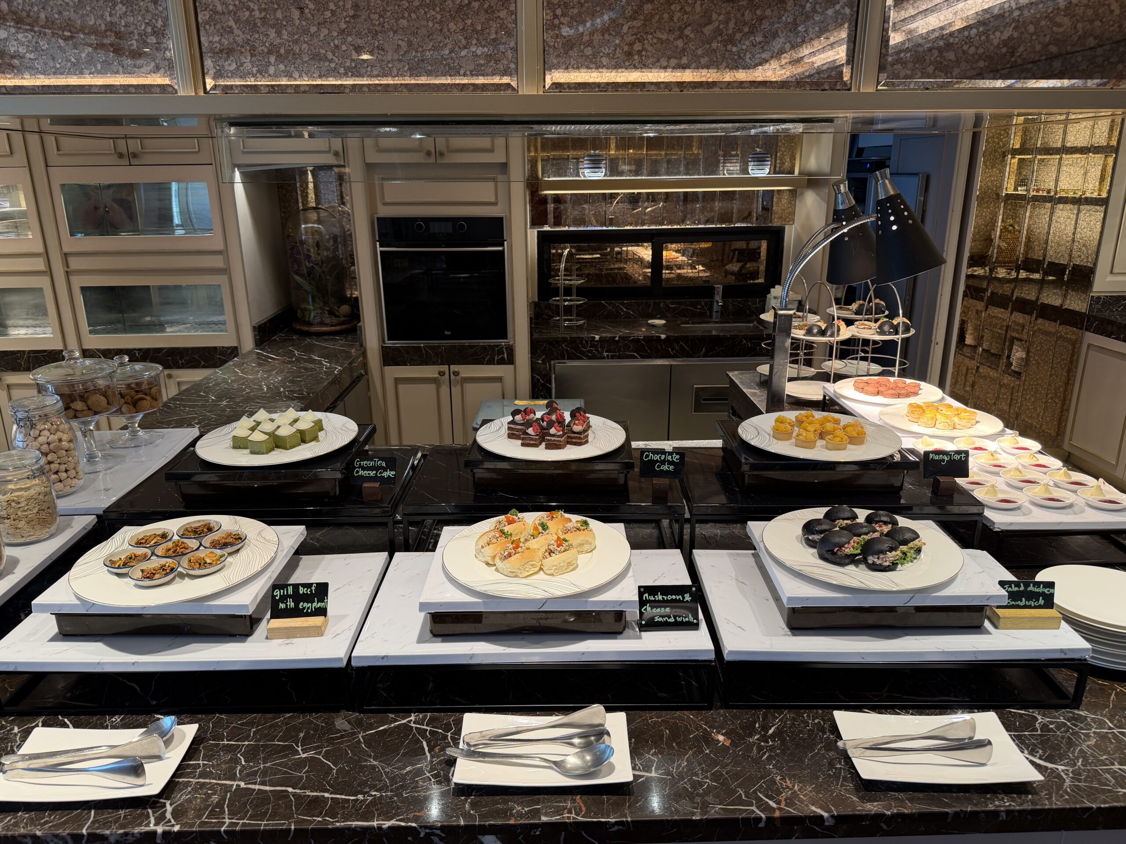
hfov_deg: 71.6
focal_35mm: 24
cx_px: 563
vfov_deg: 56.8
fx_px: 781
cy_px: 422
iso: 100
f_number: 1.78
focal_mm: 6.76
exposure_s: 1/50
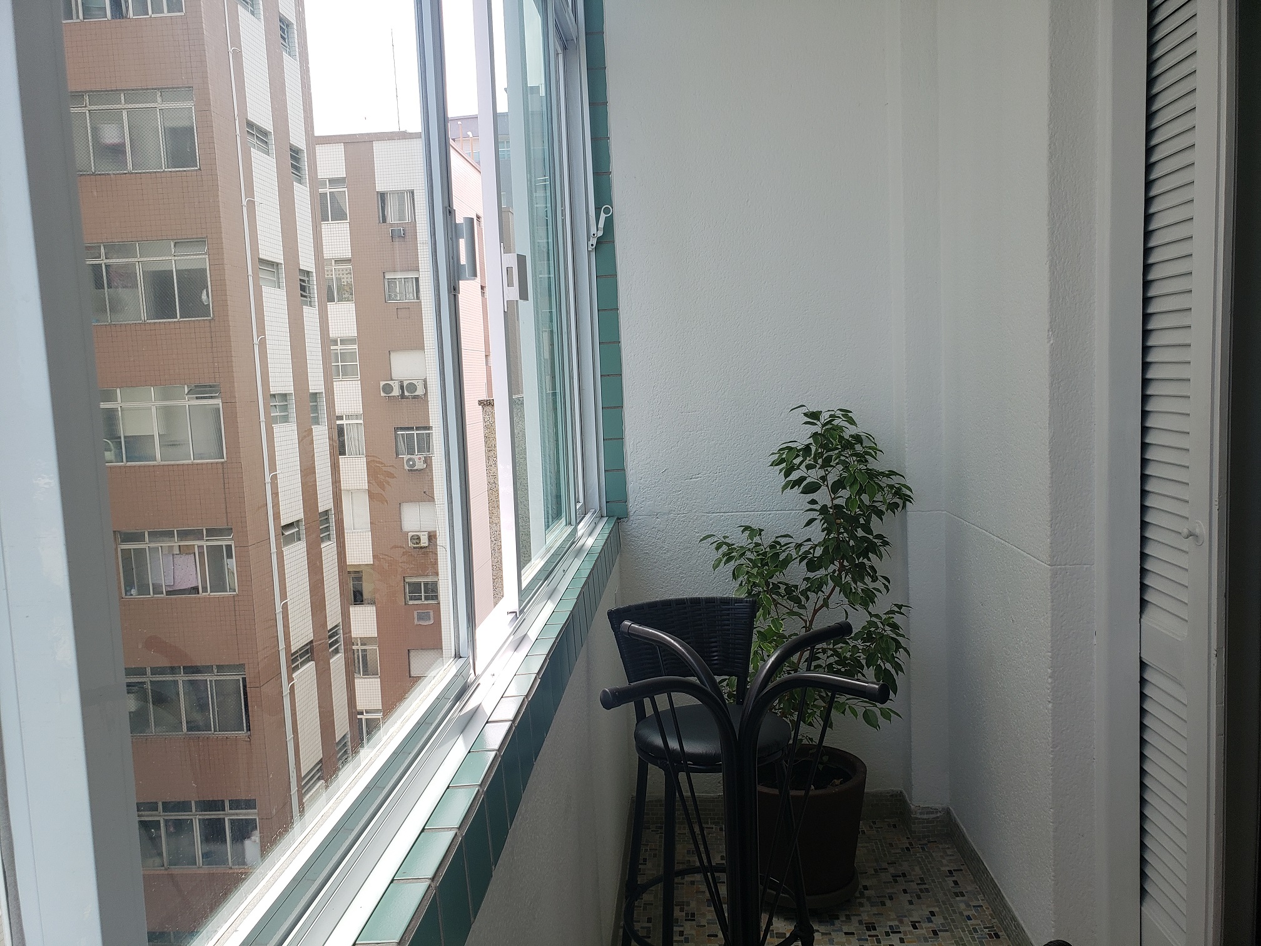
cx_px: 630
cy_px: 473
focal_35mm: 26
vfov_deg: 53.1
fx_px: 947
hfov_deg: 67.3
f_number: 2.4
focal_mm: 4.3
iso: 50
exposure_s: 1/297
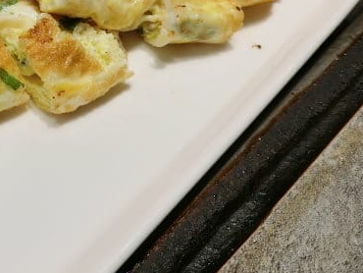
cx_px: -22
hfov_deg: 32.0
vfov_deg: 26.1
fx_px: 567
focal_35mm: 54
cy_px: 24
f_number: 2.8
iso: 100
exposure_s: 1/125
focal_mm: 5.4
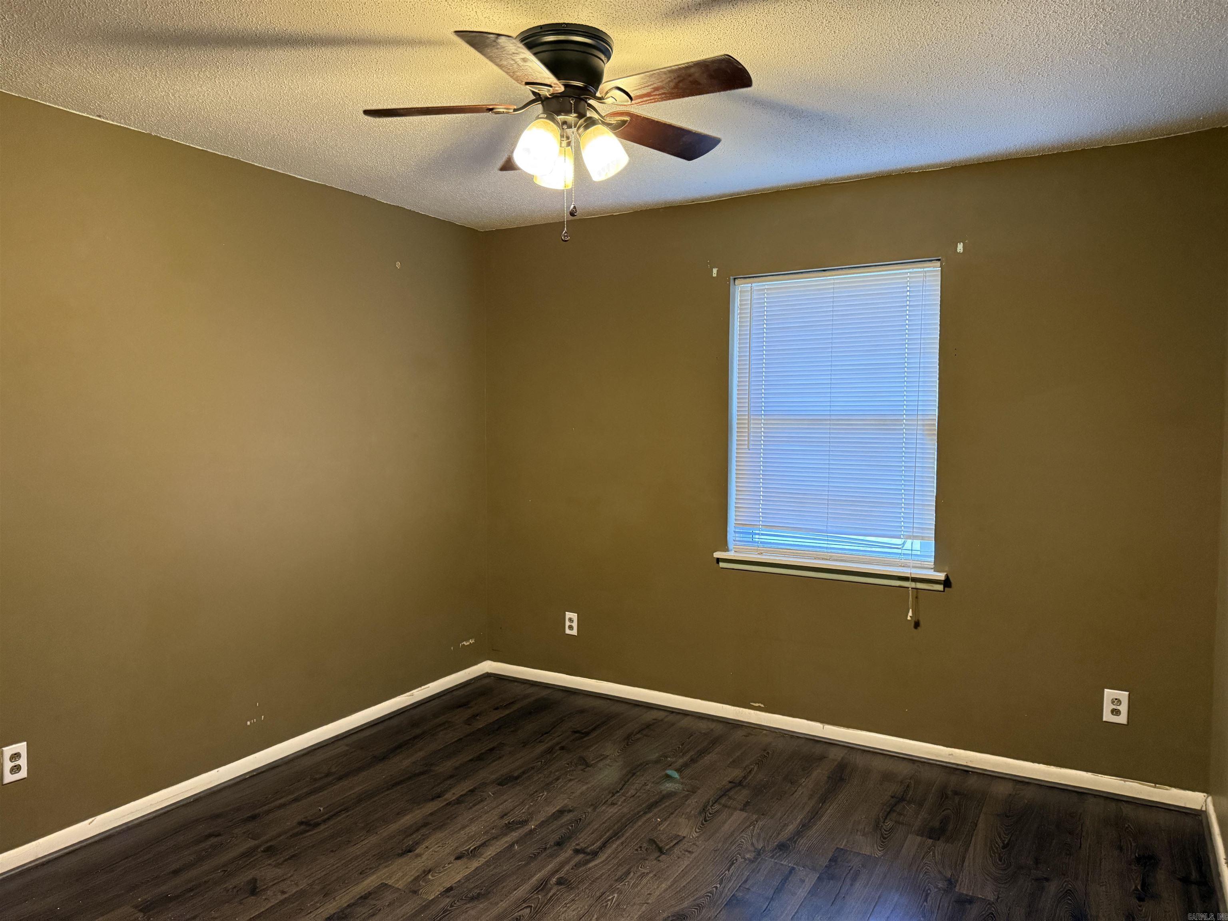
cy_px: 460
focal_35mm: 24
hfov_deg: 71.6
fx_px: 851
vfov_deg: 56.8
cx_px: 614
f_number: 1.78
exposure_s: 1/60
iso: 640
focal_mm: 6.76
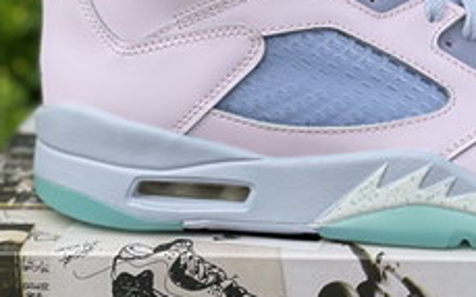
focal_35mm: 148
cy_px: 61
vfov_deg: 8.8
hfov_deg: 14.1
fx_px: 1919
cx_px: 380
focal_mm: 7.5
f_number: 2.2
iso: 32
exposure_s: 1/834
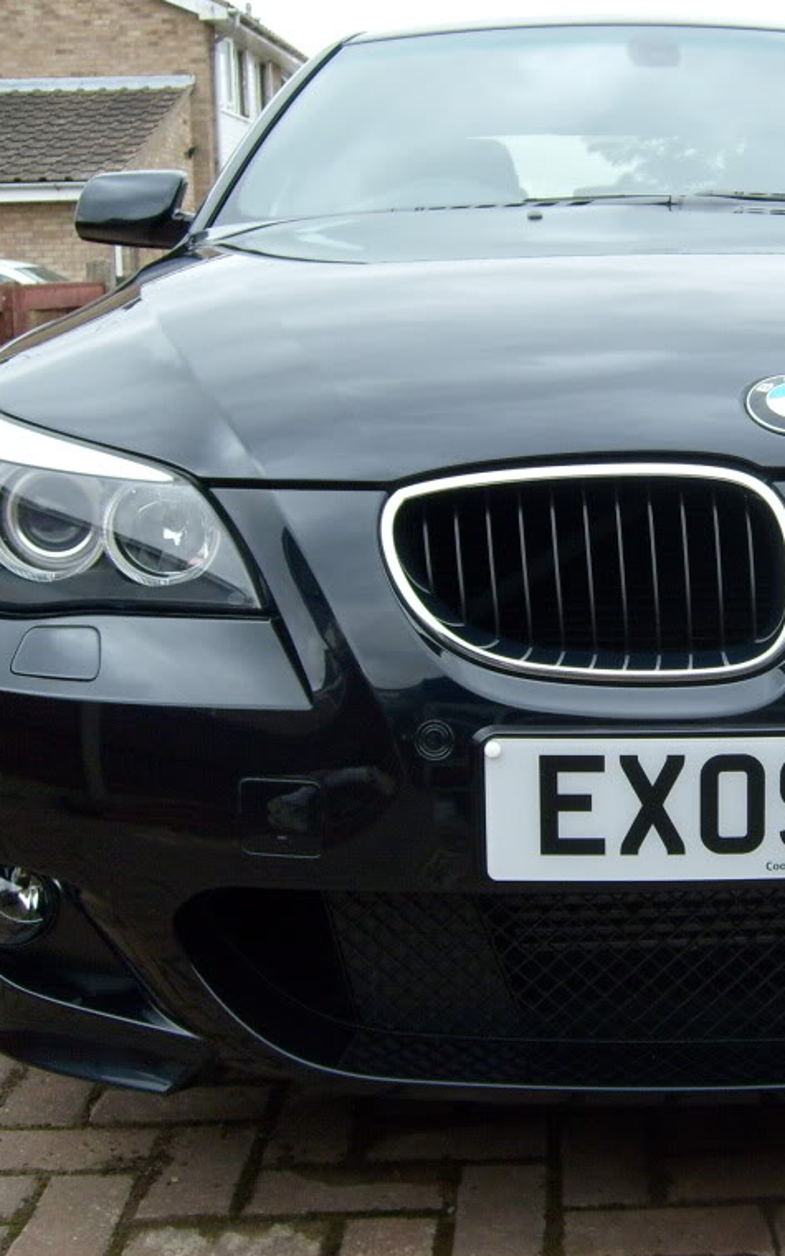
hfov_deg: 25.0
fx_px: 1712
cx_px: 717
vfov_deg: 40.3
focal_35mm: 50
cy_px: 625
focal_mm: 5.8
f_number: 2.8
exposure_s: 1/250
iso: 80
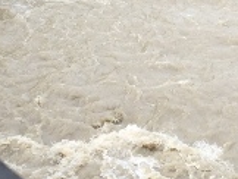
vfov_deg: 13.7
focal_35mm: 108
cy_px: 39
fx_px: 744
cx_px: 262
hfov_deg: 17.6
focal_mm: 4.15
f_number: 2.2
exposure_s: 1/388
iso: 32
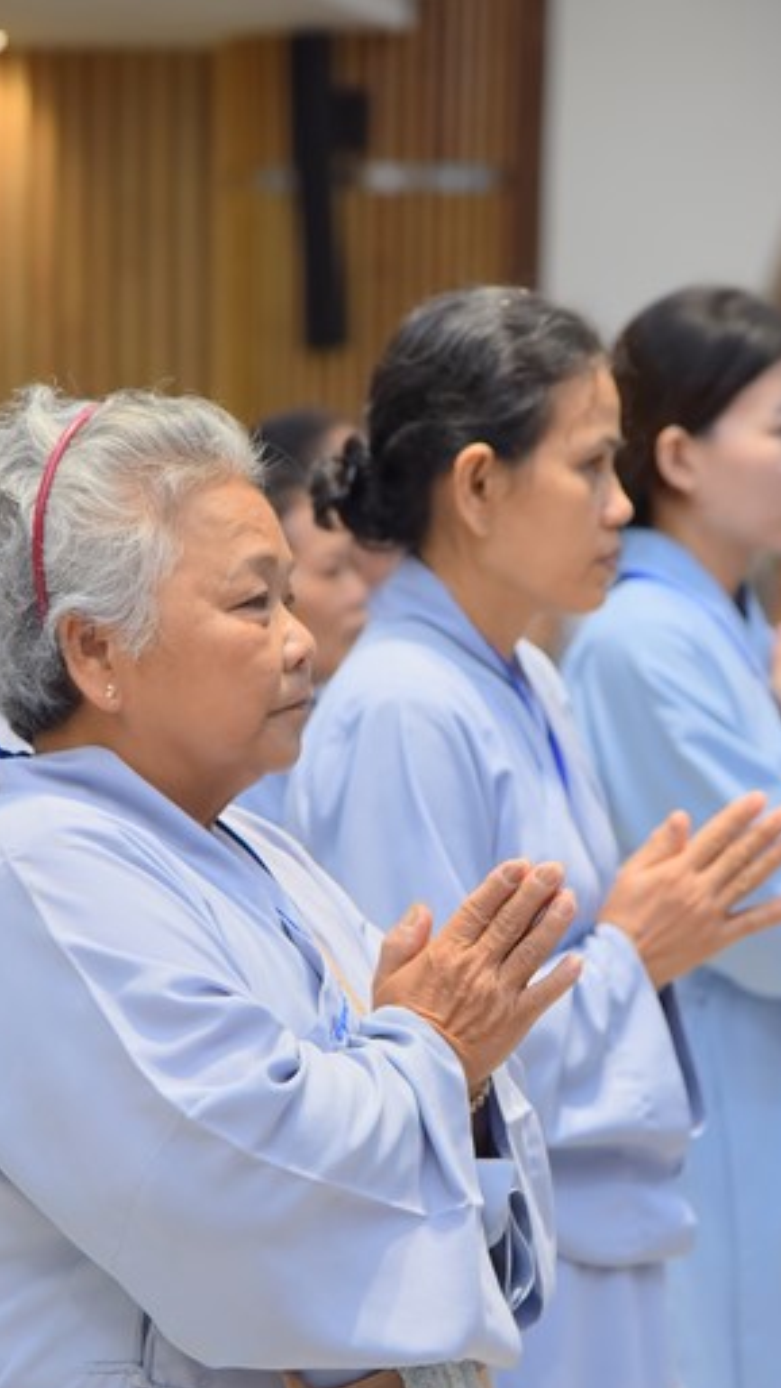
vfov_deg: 15.4
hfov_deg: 8.7
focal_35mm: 139
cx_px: 336
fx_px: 5119
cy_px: 875
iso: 1250
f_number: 5
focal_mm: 105
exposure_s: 1/125
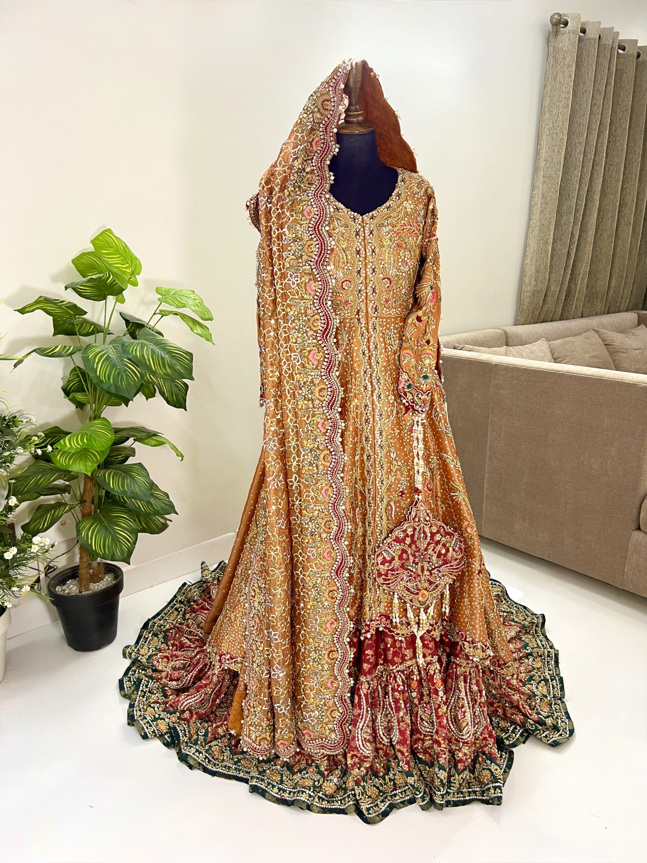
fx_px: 648
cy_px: 432
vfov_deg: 67.3
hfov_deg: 53.1
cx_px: 324
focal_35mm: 26
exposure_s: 1/50
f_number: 1.5
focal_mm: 5.7
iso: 80
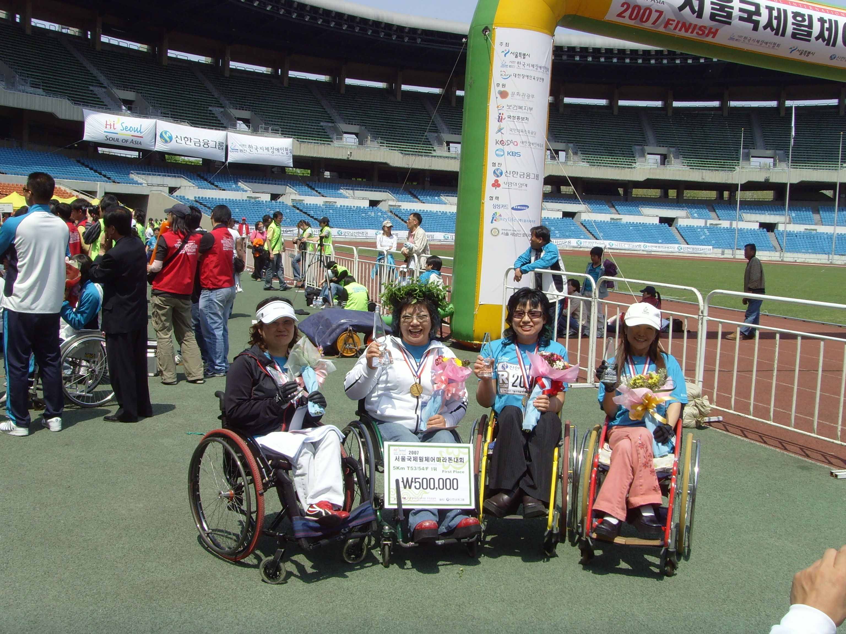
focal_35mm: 39
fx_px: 953
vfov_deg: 36.8
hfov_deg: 47.9
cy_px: 317
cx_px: 423
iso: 80
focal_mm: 6.6
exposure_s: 1/250
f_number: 6.3
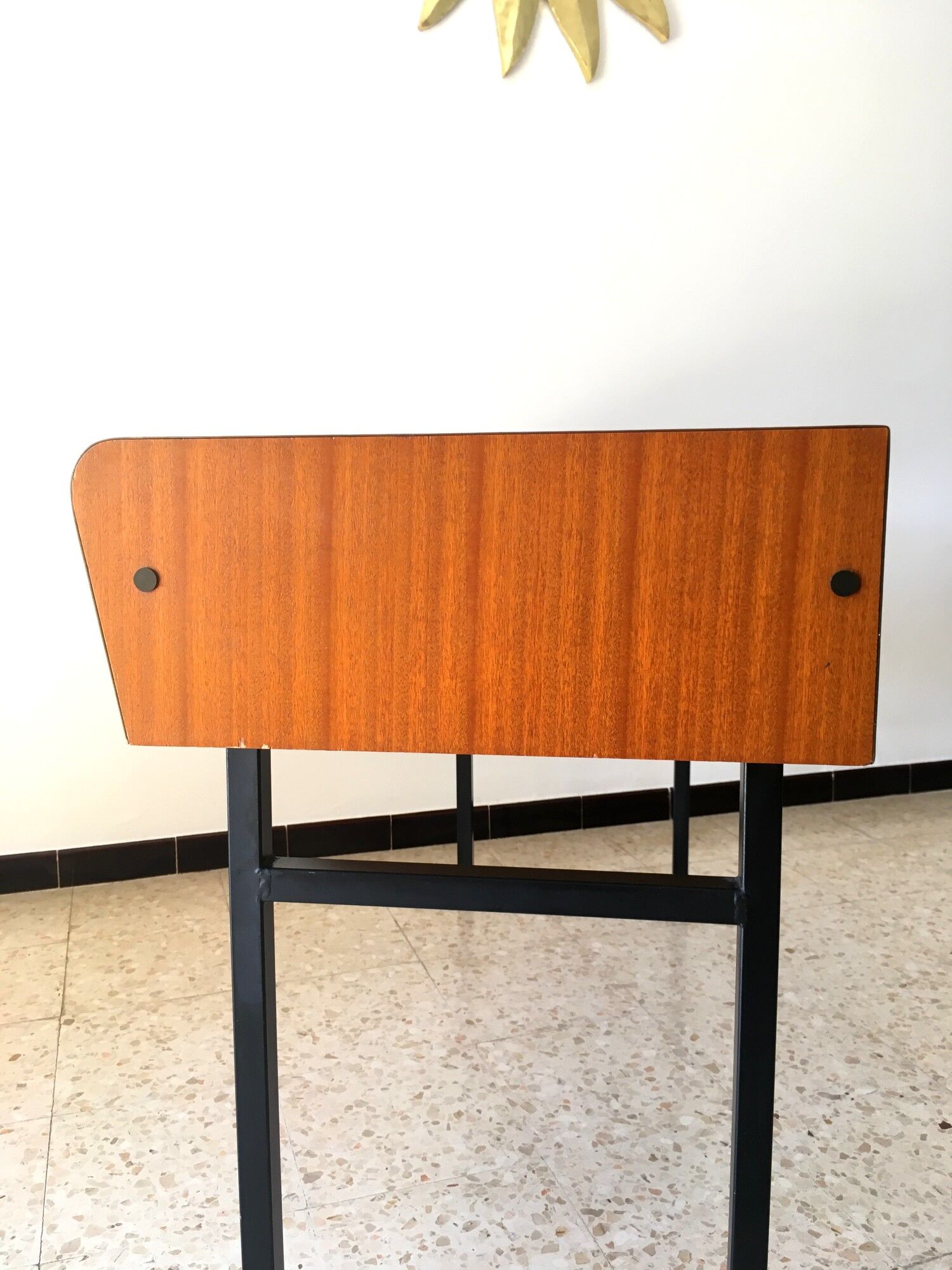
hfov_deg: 48.2
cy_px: 635
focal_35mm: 29
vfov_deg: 61.7
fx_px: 1063
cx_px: 476
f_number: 2.2
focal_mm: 4.15
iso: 80
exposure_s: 1/33
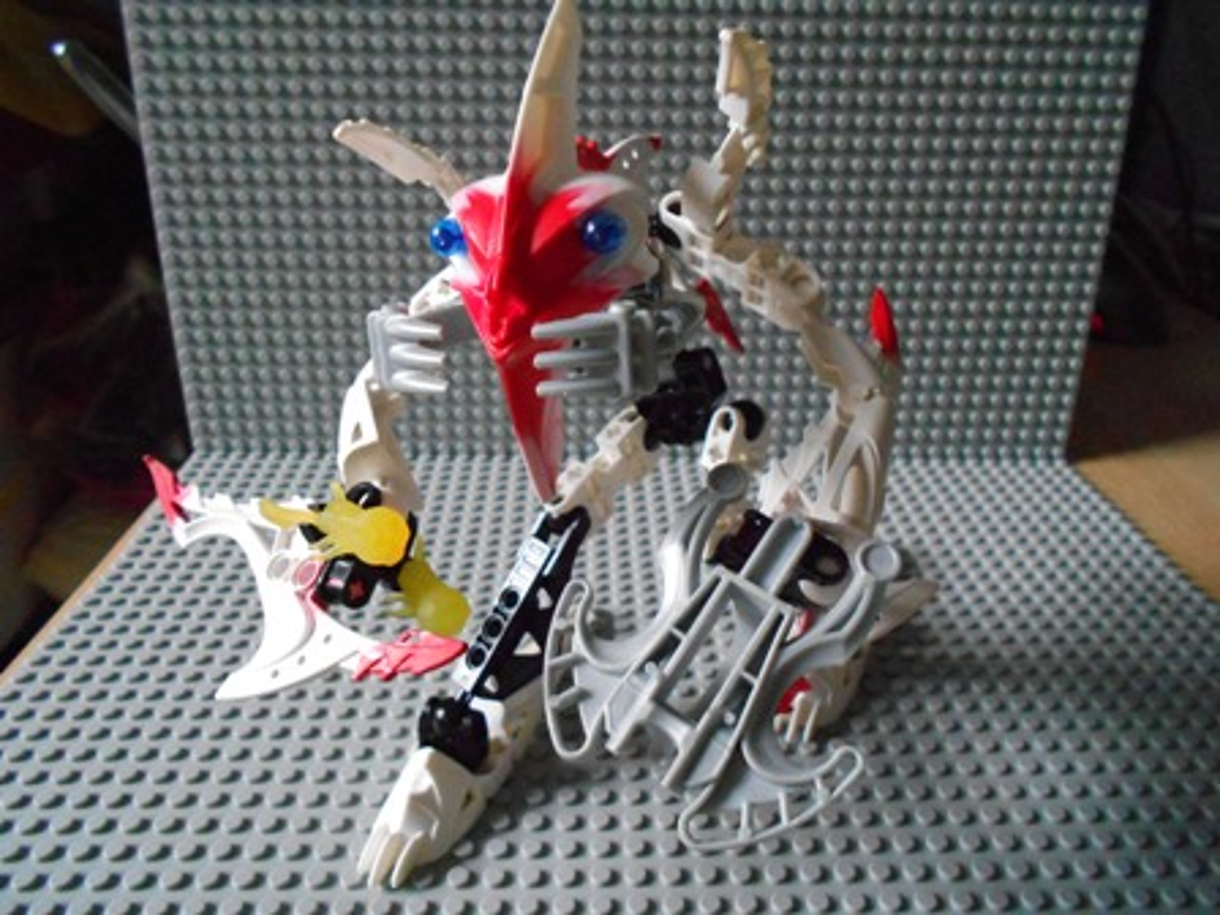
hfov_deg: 67.3
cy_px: 458
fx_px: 916
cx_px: 610
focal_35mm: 26
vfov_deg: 53.1
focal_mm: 4.6
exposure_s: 1/25
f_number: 3.2
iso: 800
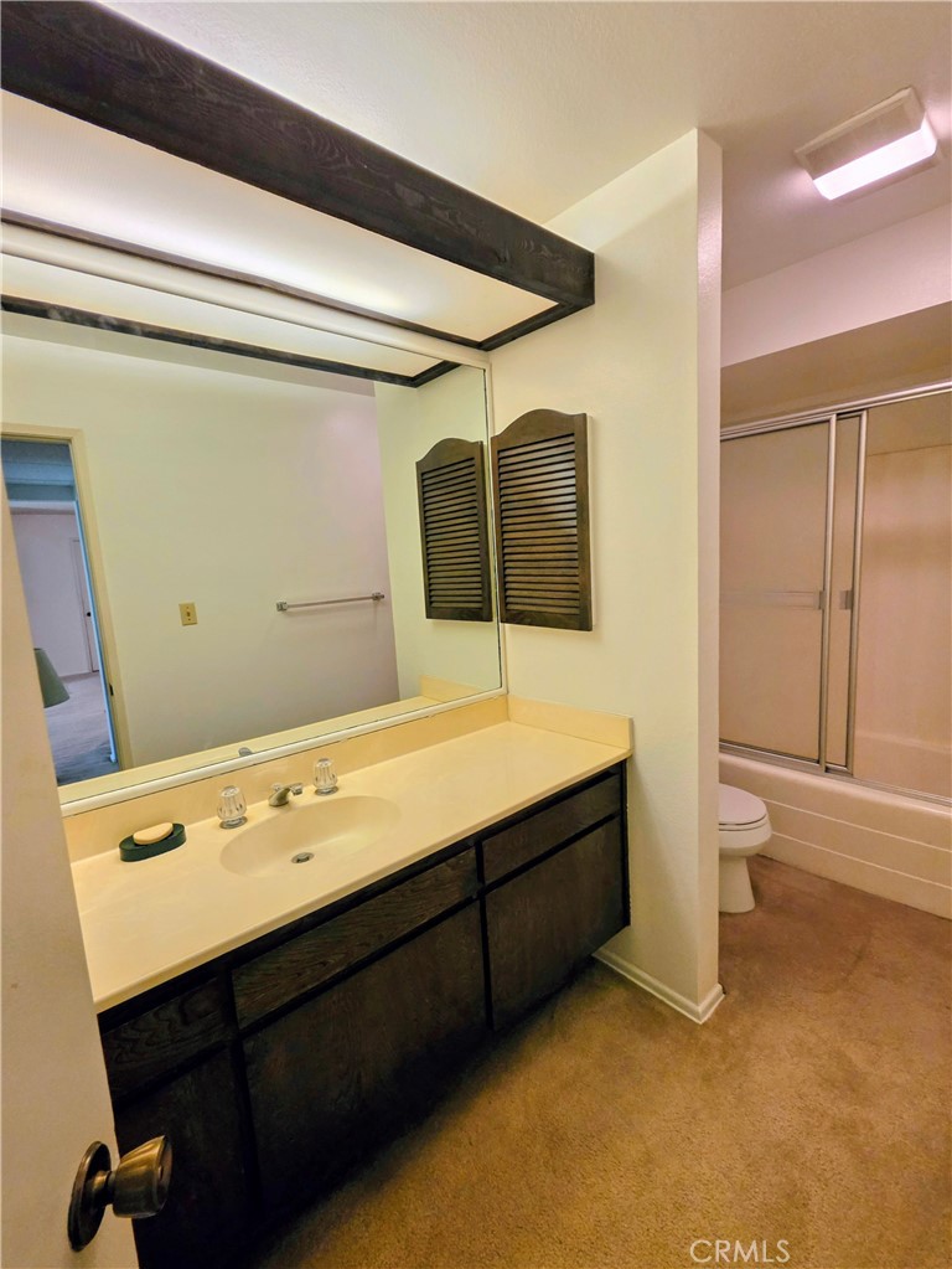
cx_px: 476
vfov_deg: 106.2
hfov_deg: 90.0
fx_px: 476
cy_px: 634
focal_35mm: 13
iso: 250
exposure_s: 1/120
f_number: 1.9
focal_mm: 2.2
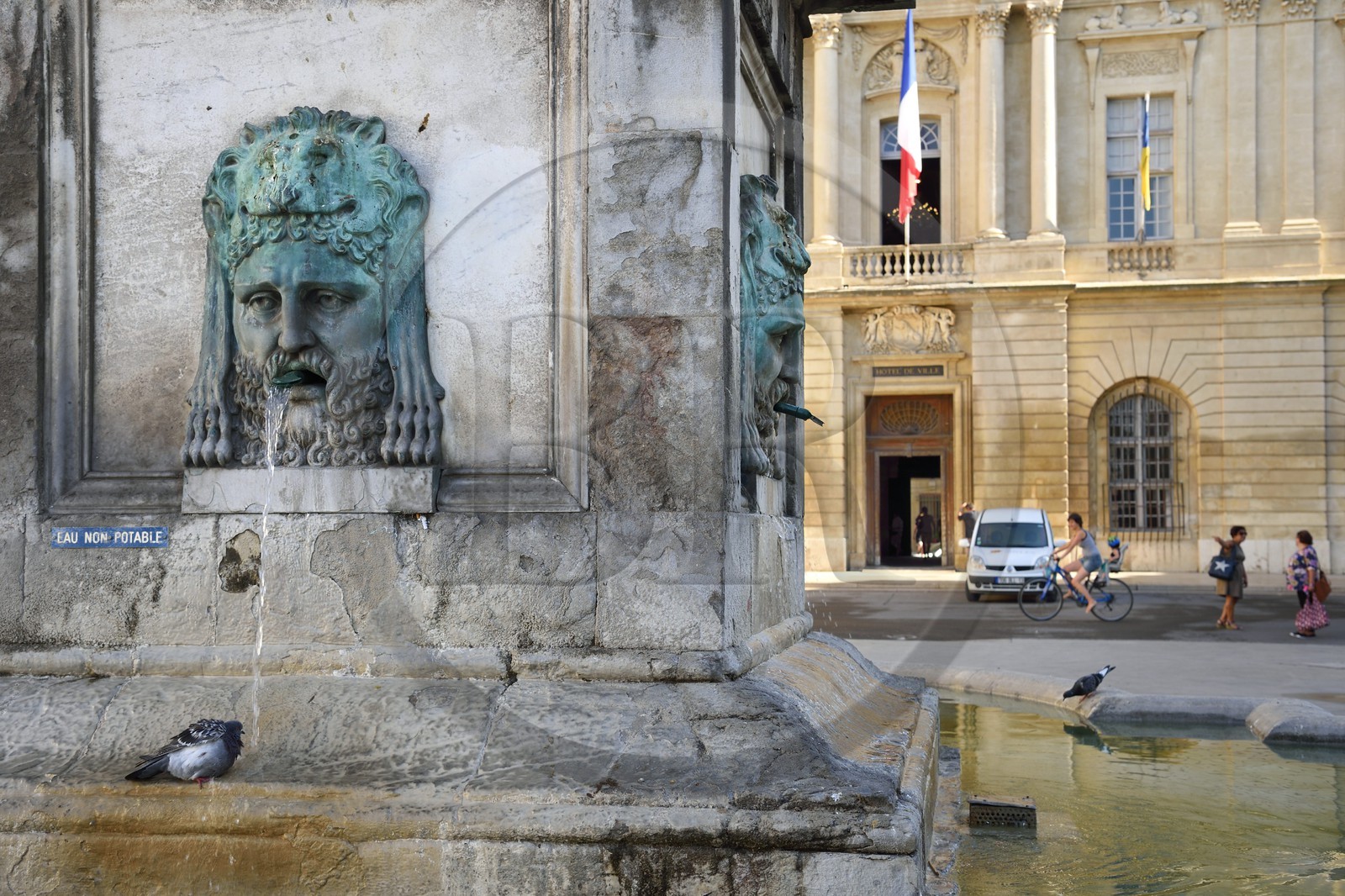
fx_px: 1681
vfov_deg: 29.9
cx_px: 672
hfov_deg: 43.6
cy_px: 448
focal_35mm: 45
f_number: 5.6
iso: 200
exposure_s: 1/200
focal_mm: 45
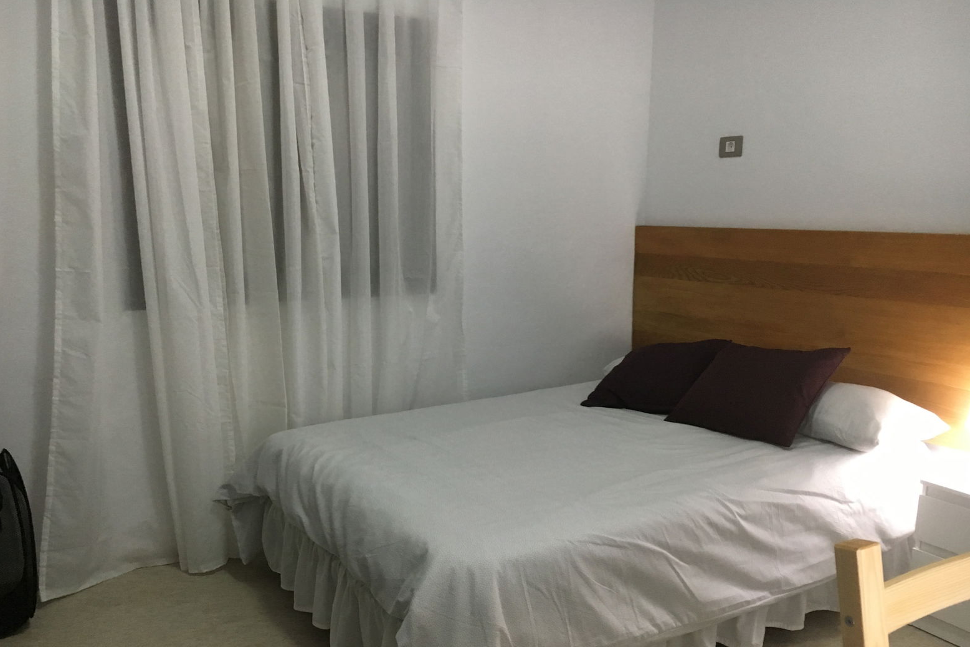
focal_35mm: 31
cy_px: 368
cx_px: 476
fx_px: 835
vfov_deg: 42.2
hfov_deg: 60.3
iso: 200
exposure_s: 1/33
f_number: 2.2
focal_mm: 4.15
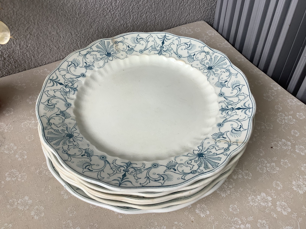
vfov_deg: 45.4
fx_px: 274
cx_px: 153
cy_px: 114
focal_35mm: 31
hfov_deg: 58.4
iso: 40
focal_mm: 3.3
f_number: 2.4
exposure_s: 1/120
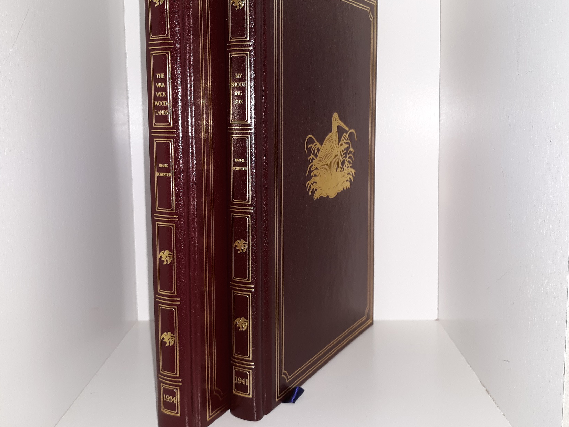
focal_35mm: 35
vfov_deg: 40.6
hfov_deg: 52.6
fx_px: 575
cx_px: 285
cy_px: 180
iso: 40
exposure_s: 1/60
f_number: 1.7
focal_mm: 3.7
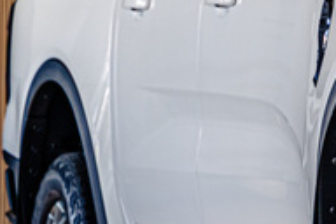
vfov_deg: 3.4
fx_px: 3733
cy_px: 66
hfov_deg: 5.0
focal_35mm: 400
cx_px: 718
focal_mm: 75
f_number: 3.5
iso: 250
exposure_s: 1/200
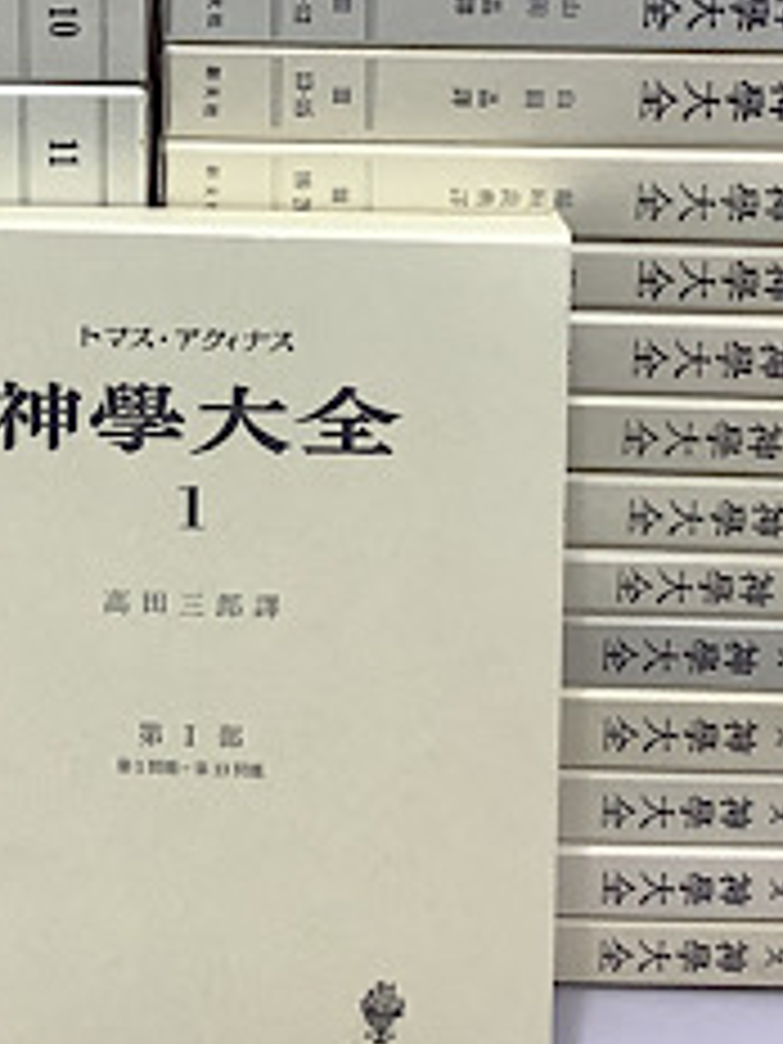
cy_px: 43
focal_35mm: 89
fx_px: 2684
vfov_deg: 21.4
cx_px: 126
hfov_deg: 16.4
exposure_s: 1/100
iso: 50
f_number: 2.4
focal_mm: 3.3
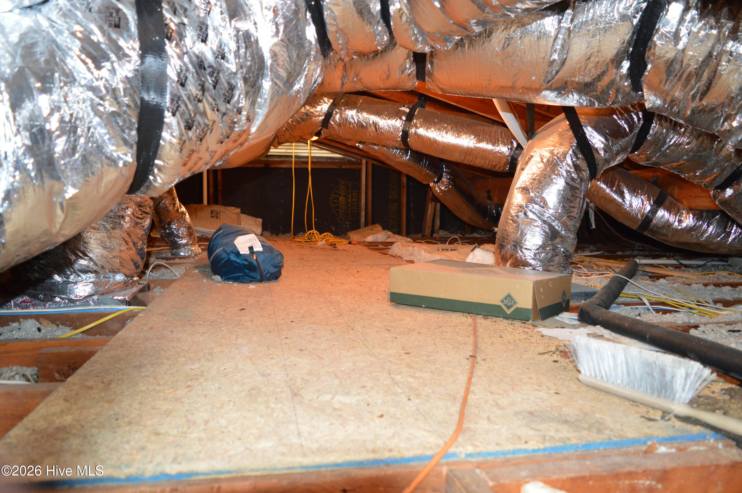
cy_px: 246
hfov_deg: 67.4
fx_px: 556
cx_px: 371
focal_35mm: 27
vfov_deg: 47.8
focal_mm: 18
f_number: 3.5
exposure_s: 1/60
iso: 1800
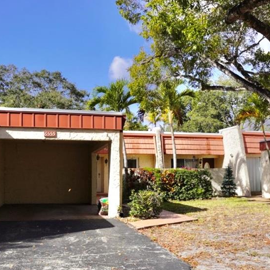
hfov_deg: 39.9
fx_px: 371
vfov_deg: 39.9
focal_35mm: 42
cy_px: 160
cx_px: 158
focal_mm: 17
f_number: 9
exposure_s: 1/160
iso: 100
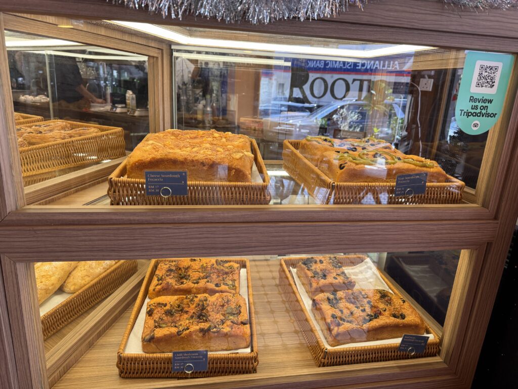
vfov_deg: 56.8
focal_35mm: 24
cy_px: 194
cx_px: 259
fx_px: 359
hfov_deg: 71.6
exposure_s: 1/121
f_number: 1.78
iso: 125
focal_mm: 6.76
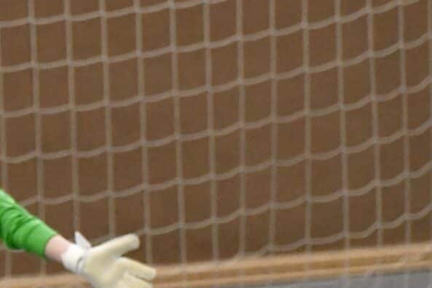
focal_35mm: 433
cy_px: 231
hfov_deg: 4.7
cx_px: -246
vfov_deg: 3.2
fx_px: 5196
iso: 5000
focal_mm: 125
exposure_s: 1/1250
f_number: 2.8
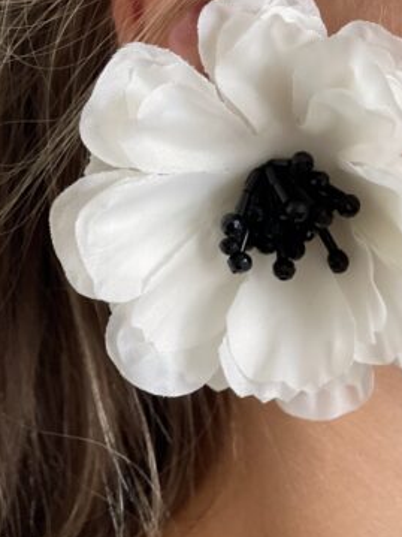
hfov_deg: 12.4
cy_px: 110
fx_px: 1844
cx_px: 273
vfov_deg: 16.4
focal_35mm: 119
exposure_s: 1/110
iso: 250
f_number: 2.2
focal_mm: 7.5
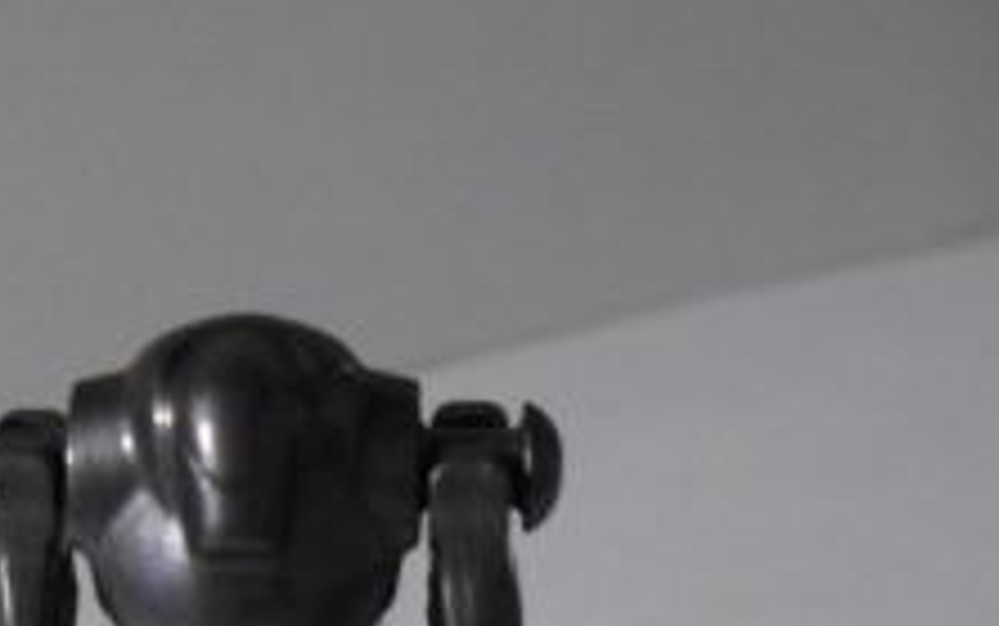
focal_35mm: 110
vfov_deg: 11.6
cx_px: 261
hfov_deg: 18.8
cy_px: 788
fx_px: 2996
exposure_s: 1/60
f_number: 3.1
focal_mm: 6.3
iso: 400
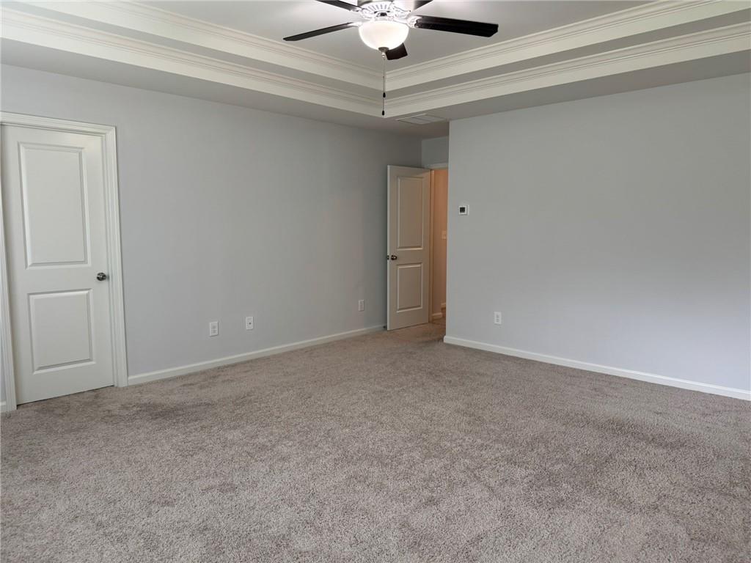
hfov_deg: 71.6
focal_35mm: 24
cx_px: 376
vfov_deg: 56.8
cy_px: 282
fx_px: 521
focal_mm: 6.76
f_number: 1.78
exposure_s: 1/60
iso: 125
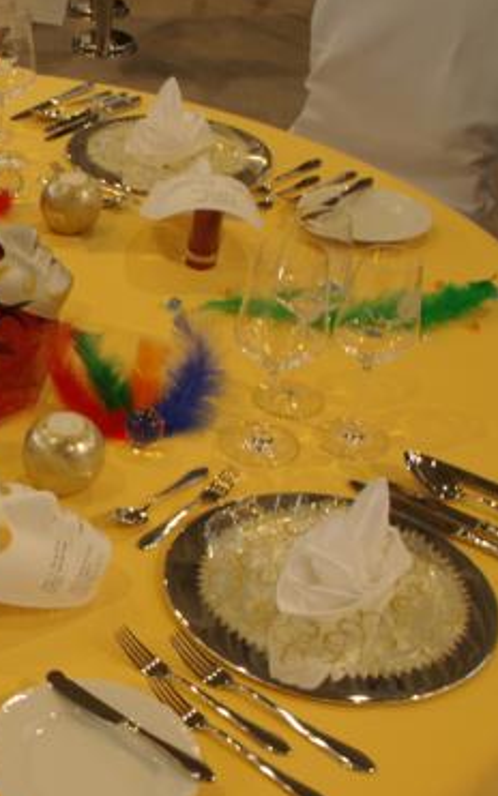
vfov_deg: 28.8
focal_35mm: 71
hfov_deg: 17.0
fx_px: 1541
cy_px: 506
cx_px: -190
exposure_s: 1/4
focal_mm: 24
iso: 100
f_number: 8
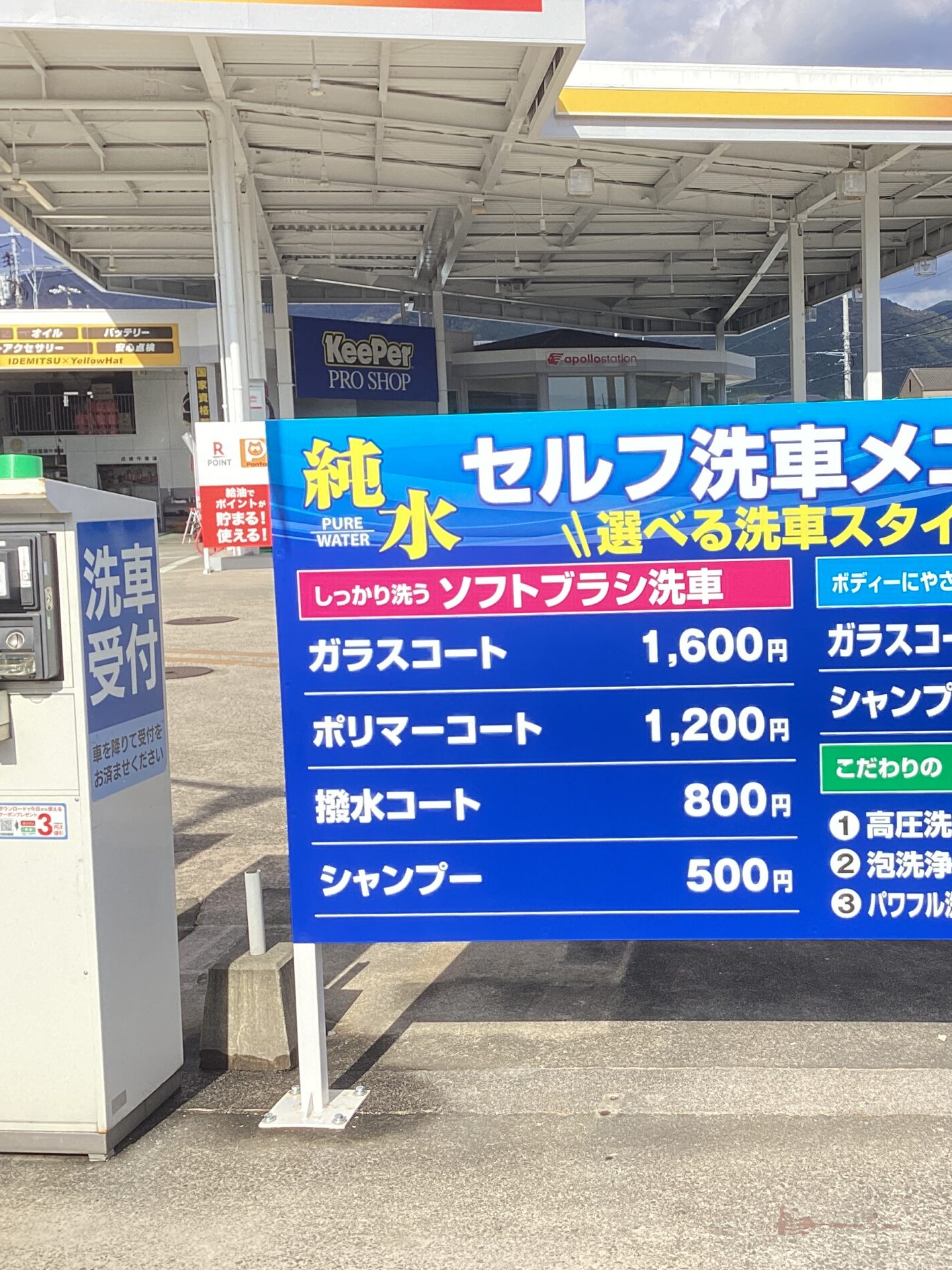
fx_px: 1540
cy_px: 628
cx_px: 692
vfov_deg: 44.8
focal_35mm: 42
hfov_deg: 33.8
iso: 25
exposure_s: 1/799
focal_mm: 3.3
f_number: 2.4
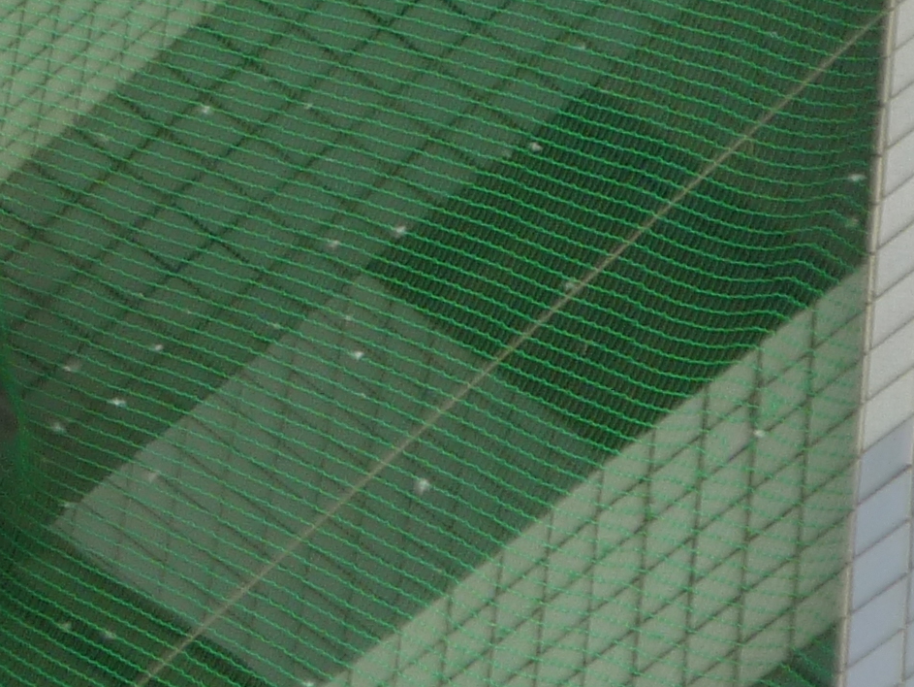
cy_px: 263
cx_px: 6
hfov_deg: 5.7
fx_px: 9139
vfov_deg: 4.3
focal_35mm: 346
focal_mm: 16.5
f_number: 5.1
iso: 125
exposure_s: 1/60
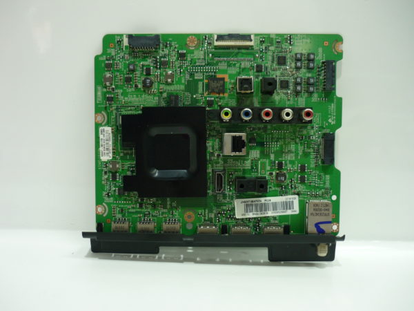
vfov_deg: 42.9
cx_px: 207
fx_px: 395
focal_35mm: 33
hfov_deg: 55.4
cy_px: 156
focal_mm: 5.5
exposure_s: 1/30
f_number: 2.8
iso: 125
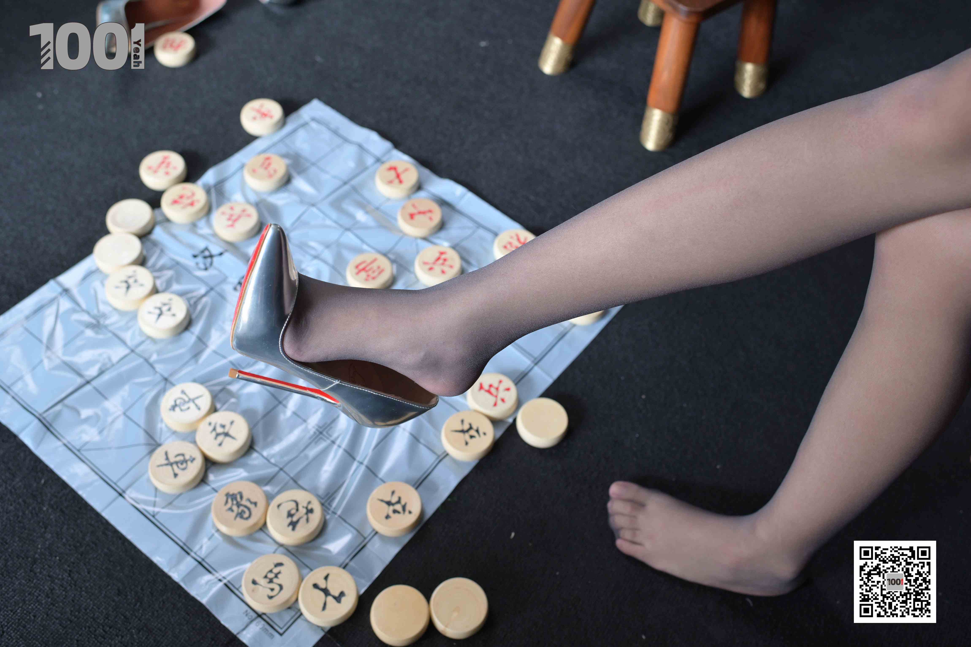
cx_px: 486
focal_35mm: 35
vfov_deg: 37.9
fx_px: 944
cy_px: 324
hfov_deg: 54.4
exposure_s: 1/125
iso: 800
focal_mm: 35
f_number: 5
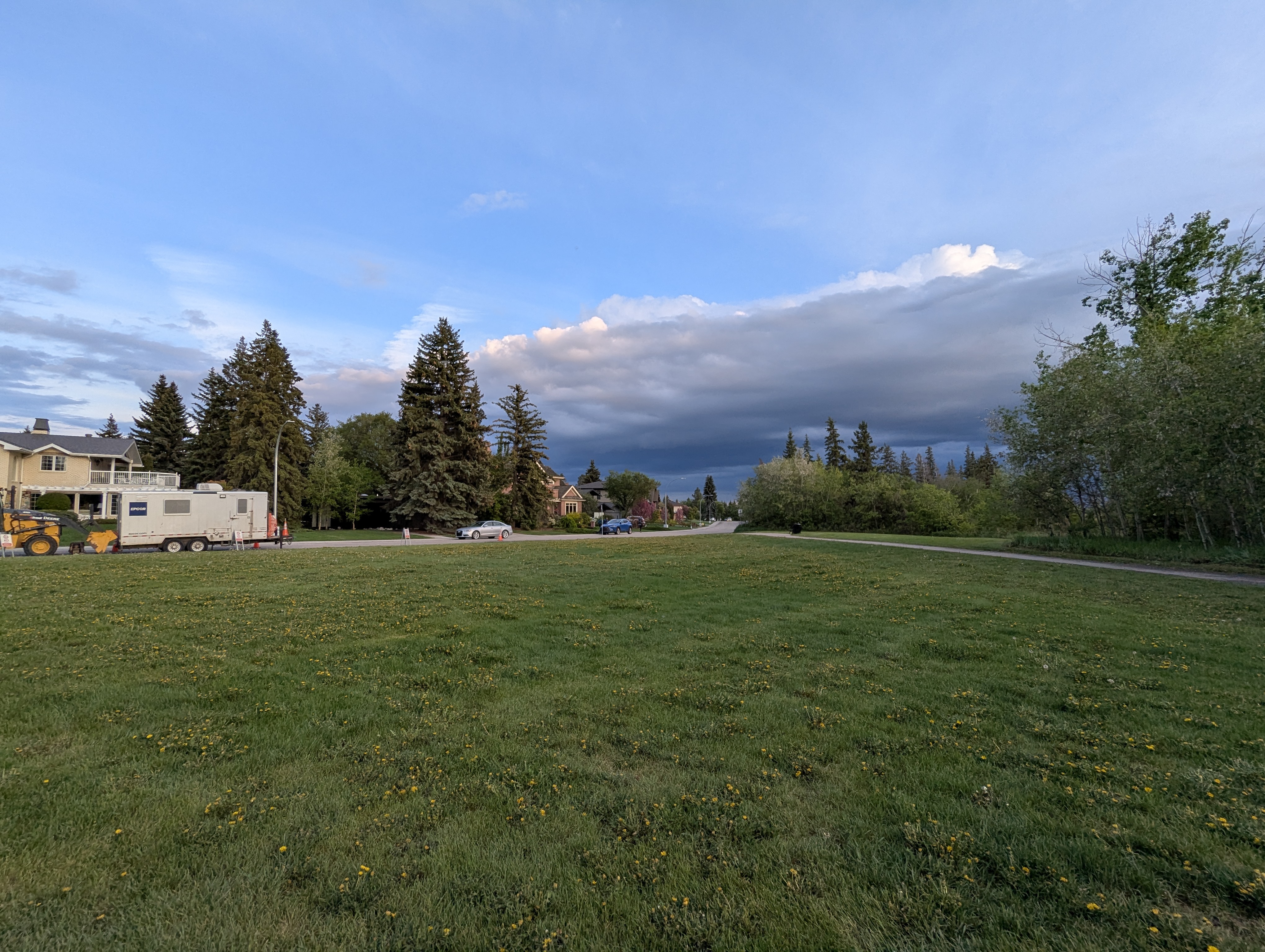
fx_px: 586
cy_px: 476
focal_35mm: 16
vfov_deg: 78.2
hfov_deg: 94.4
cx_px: 632
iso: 55
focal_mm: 2.35
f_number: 2.2
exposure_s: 1/336
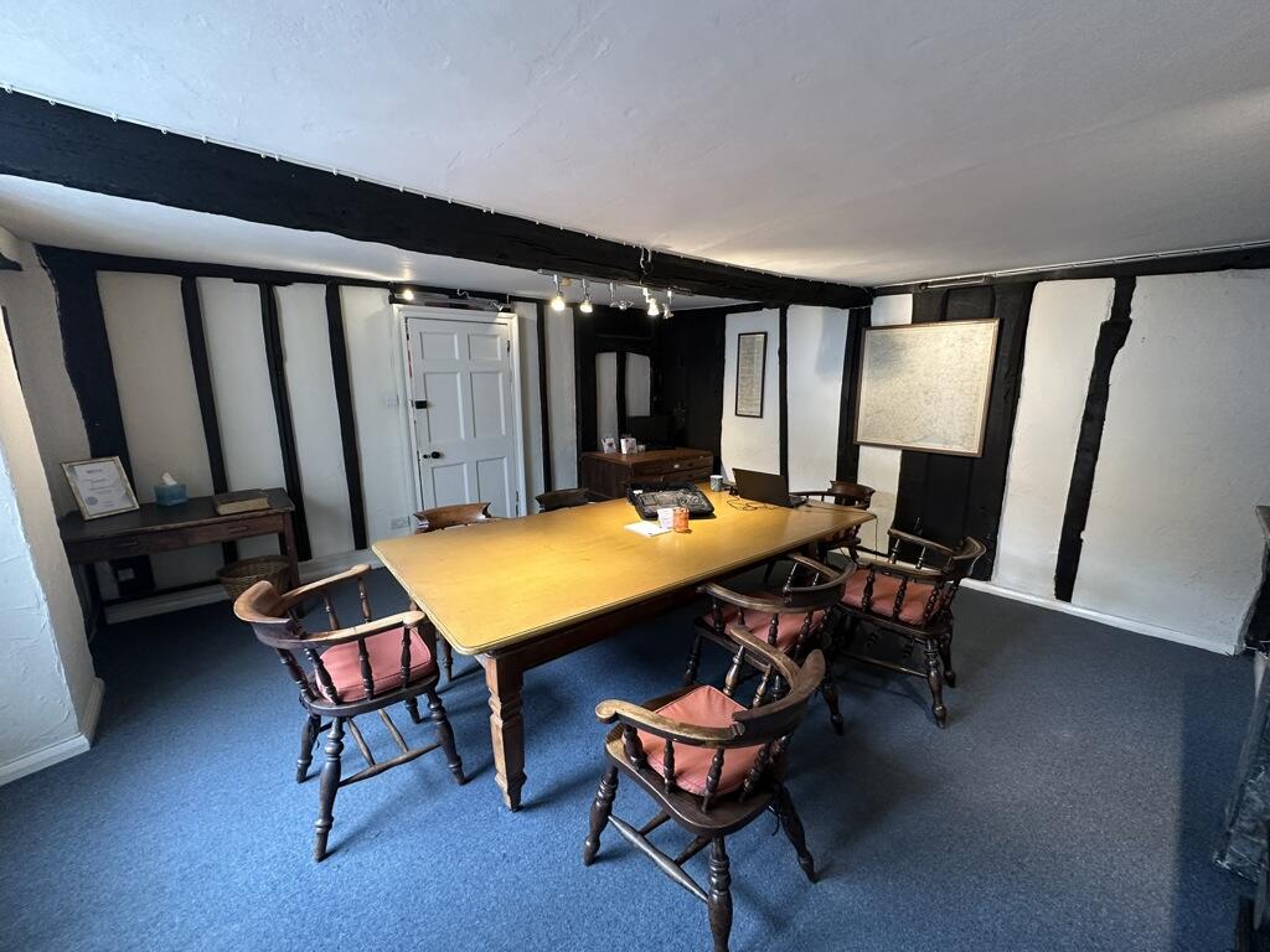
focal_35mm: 14
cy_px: 476
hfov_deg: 102.1
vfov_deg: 85.7
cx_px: 635
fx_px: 514
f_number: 2.2
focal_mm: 2.22
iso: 250
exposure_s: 1/50
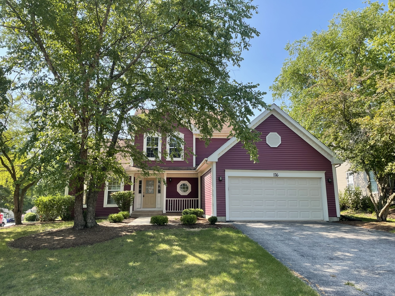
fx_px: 297
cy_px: 148
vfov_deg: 53.1
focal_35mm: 26
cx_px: 198
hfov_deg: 67.3
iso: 32
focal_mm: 4.2
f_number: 1.6
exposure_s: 1/769
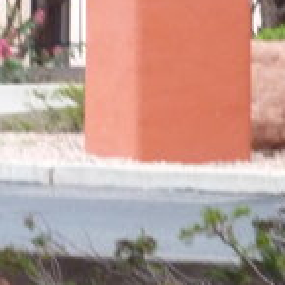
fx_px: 3558
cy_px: -71
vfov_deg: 4.6
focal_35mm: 382
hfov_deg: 4.6
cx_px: 43
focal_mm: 17.5
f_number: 6.2
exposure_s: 1/100
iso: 400
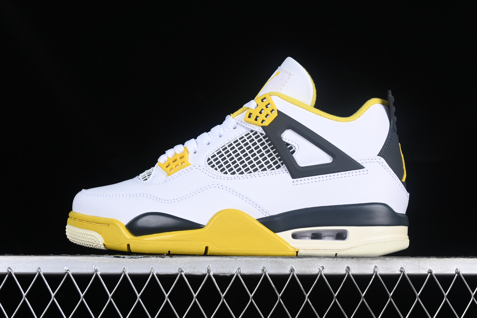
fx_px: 994
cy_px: 159
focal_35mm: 75
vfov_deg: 18.2
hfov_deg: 27.0
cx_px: 238
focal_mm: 50
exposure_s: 1/80
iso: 160
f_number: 8
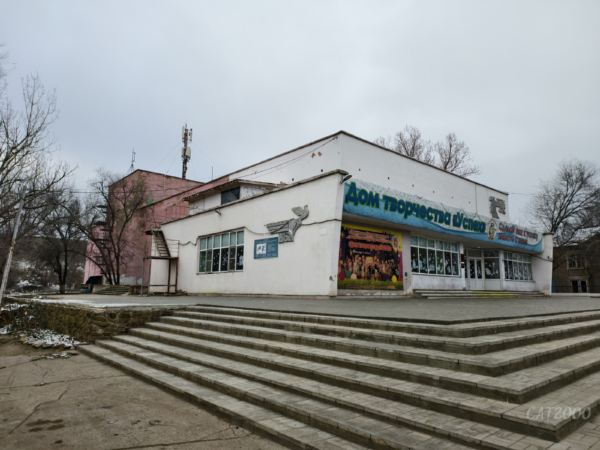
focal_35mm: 23
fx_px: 399
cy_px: 225
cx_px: 300
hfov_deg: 73.9
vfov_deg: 58.9
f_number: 1.57
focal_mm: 6.54
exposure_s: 1/636
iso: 72
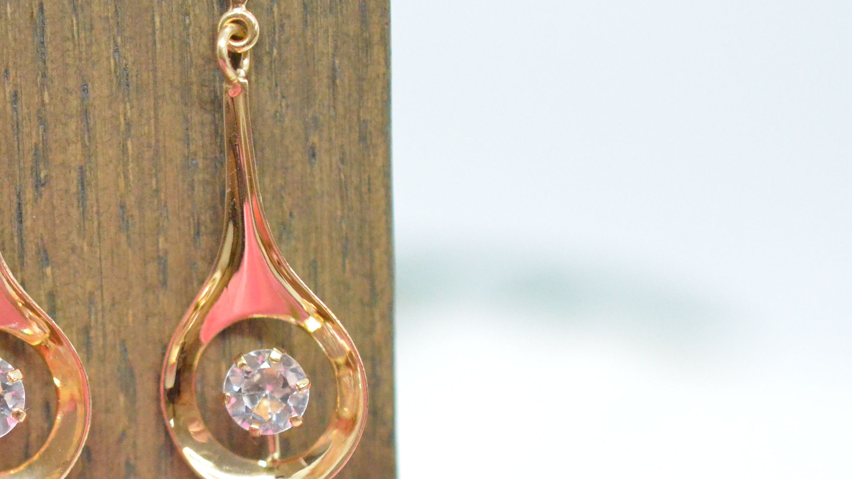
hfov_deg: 16.3
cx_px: 92
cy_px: 380
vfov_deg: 9.3
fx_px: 2937
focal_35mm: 130
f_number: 4
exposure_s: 1/2000
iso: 6400
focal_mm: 40
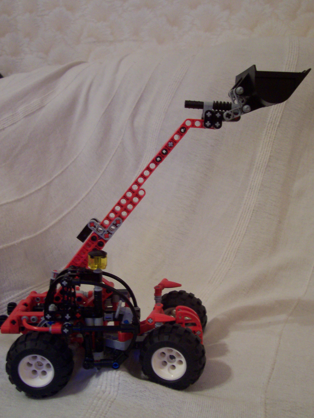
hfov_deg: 38.7
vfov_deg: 50.1
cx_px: 157
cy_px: 209
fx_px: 448
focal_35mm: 37
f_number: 2.8
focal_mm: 5.6
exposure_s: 1/10
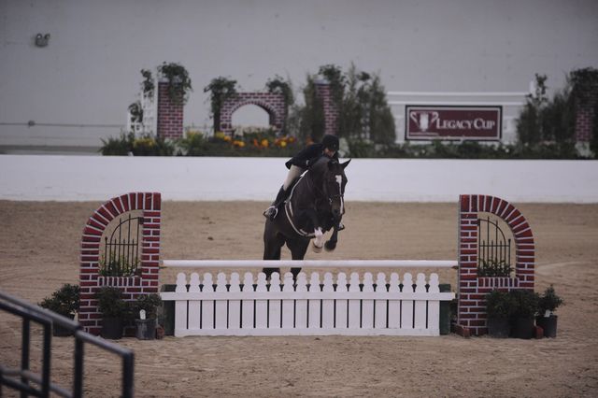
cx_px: 299
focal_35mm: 200
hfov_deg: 10.3
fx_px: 3320
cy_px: 199
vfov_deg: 6.9
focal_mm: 200
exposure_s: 1/400
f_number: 2.8
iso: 5000
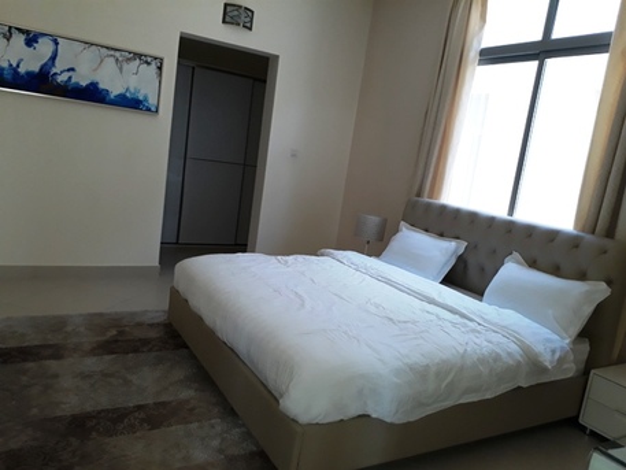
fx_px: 488
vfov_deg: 51.4
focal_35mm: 27
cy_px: 235
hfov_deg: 65.3
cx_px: 313
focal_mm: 3.6
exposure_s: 1/33
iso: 80
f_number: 1.9
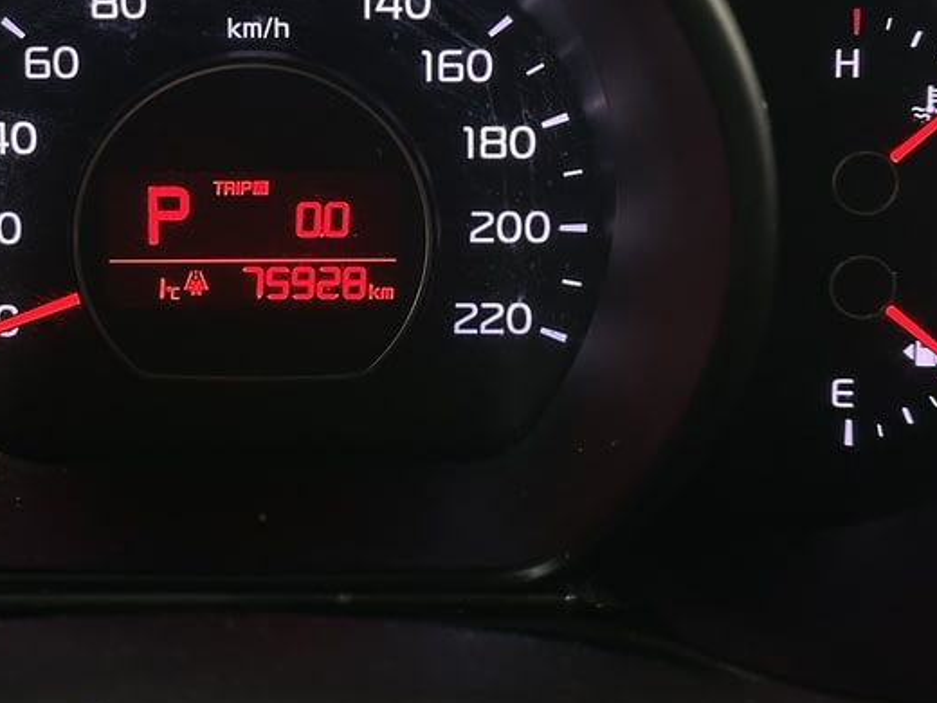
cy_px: 197
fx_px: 2247
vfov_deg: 17.7
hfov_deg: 23.4
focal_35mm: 83
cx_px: 272
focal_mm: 6.86
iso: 320
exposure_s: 1/33
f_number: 1.78
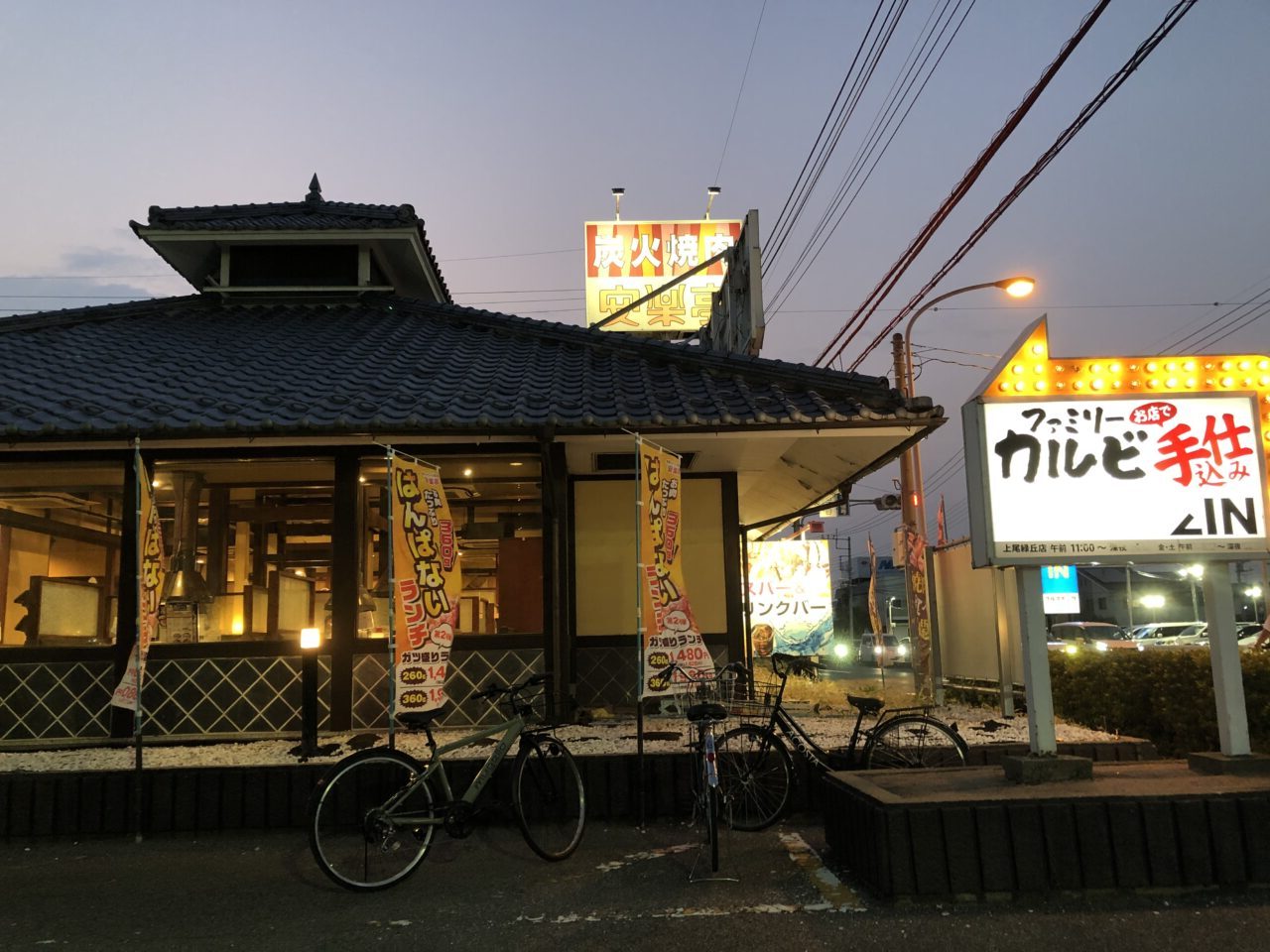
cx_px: 635
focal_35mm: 28
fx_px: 1027
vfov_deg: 49.7
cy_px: 476
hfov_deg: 63.4
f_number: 1.8
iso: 64
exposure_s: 1/17
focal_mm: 3.99
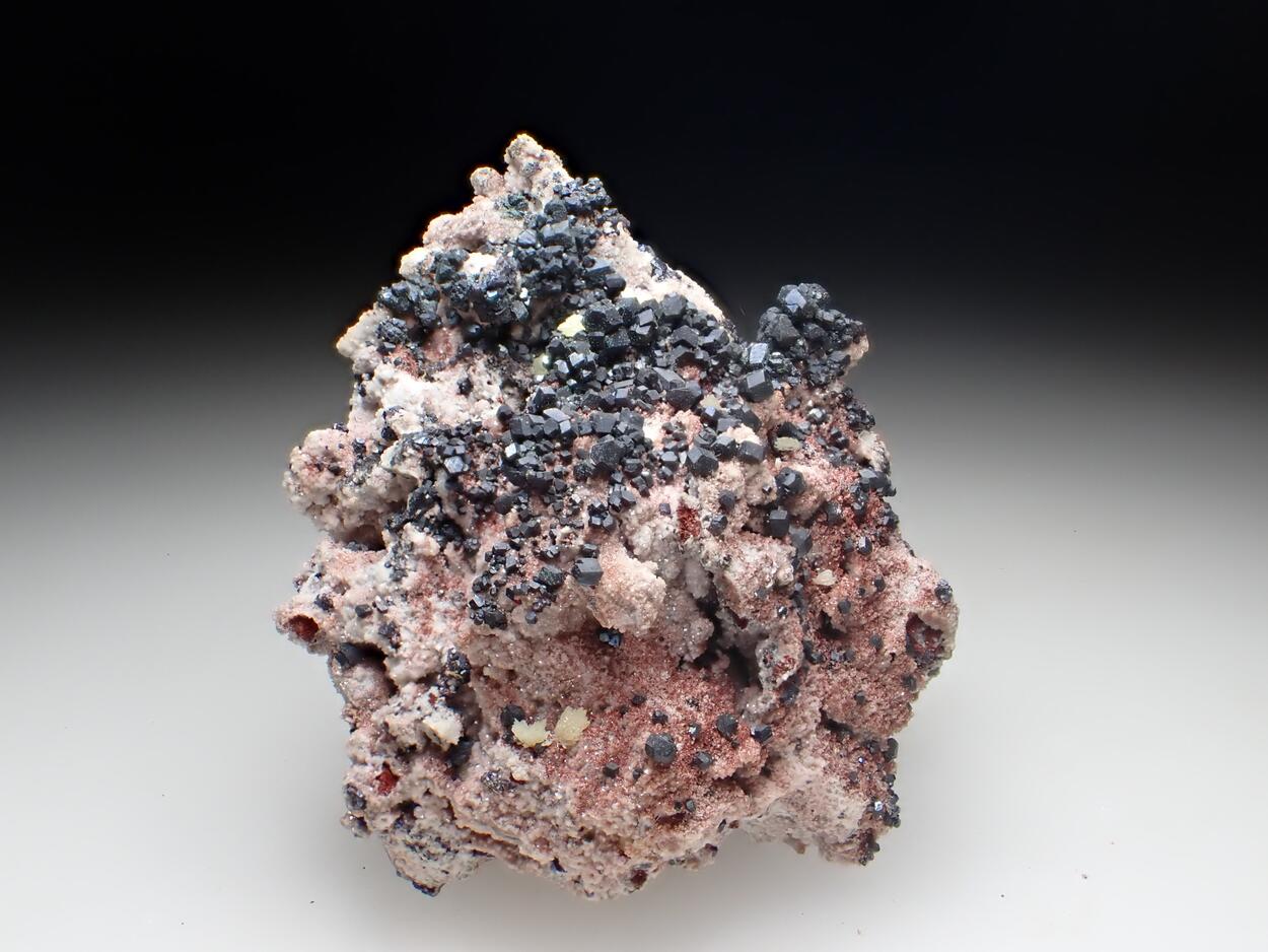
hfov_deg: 42.9
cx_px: 634
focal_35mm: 44
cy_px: 476
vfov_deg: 32.9
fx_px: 1612
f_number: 4
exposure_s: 1/160
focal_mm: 7.84
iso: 100
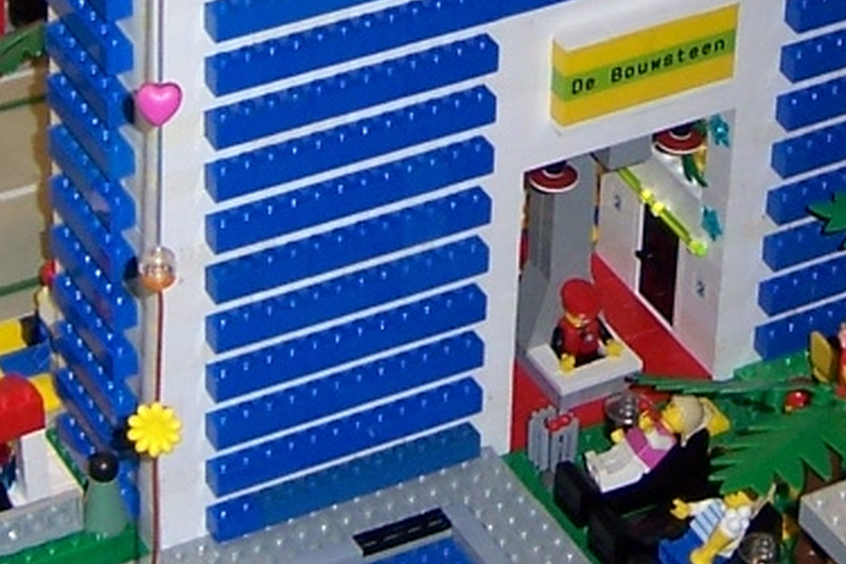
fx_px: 3642
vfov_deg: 8.7
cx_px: 620
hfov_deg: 13.2
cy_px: -160
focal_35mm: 155
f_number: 2.8
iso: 80
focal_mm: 6.2
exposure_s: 1/60
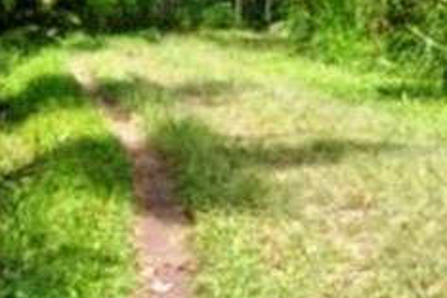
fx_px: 1428
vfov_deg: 11.8
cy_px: -7
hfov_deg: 17.8
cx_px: 288
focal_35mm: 115
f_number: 6.3
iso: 100
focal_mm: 28
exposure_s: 1/160
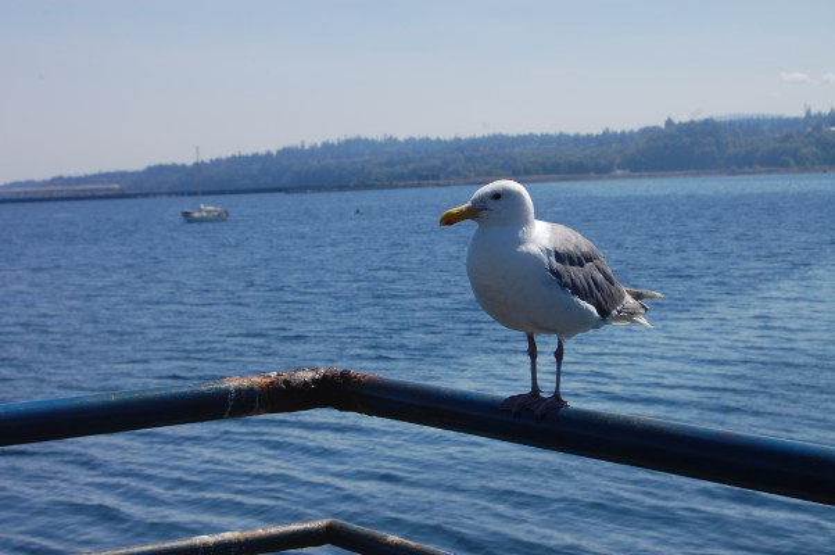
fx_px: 1911
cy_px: 278
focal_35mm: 82
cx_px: 418
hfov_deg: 24.6
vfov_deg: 16.5
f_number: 10
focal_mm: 55
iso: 200
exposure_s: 1/400
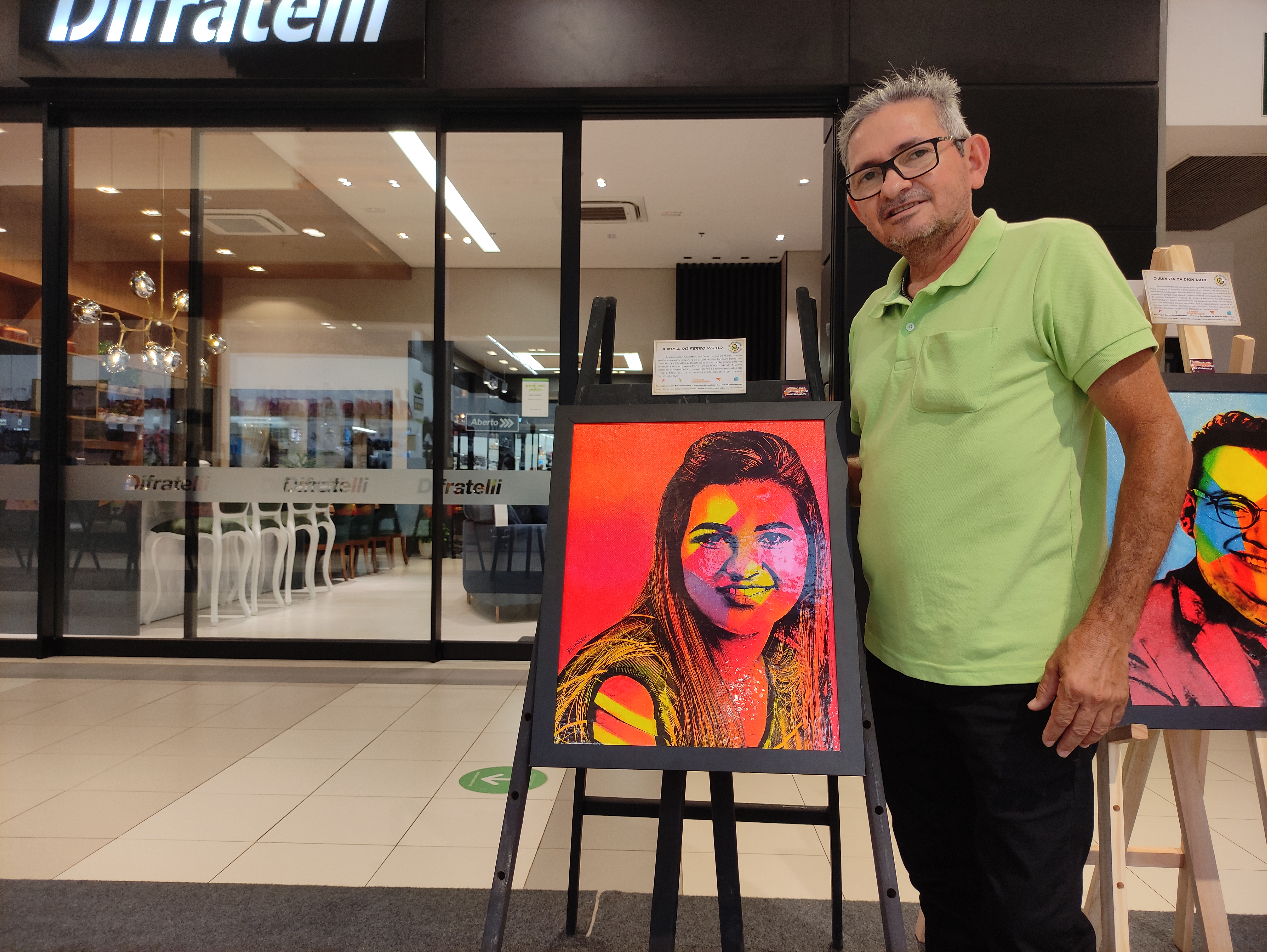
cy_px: 476
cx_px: 634
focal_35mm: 25
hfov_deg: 69.4
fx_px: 915
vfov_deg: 54.9
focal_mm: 5.43
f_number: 1.89
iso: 206
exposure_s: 1/40
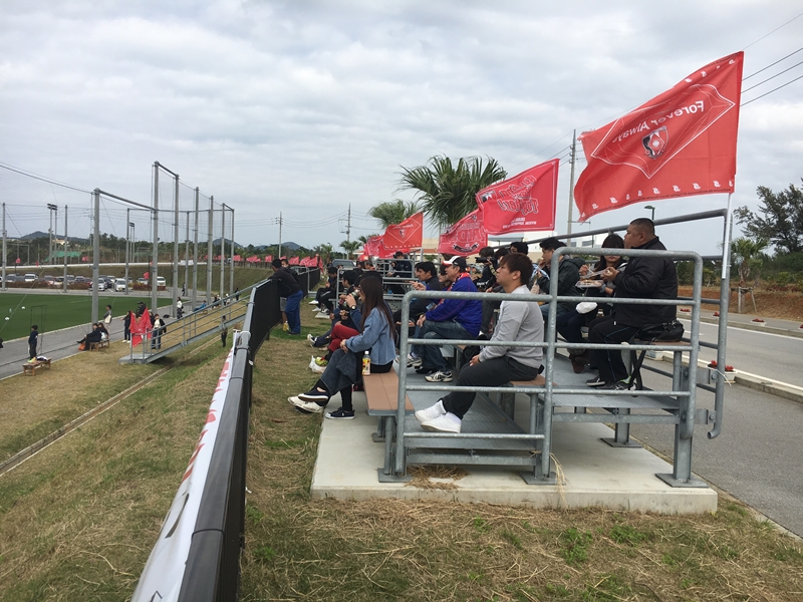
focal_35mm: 29
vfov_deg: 48.2
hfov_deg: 61.7
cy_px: 301
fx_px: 673
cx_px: 402
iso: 25
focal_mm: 4.15
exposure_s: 1/1709
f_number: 2.2
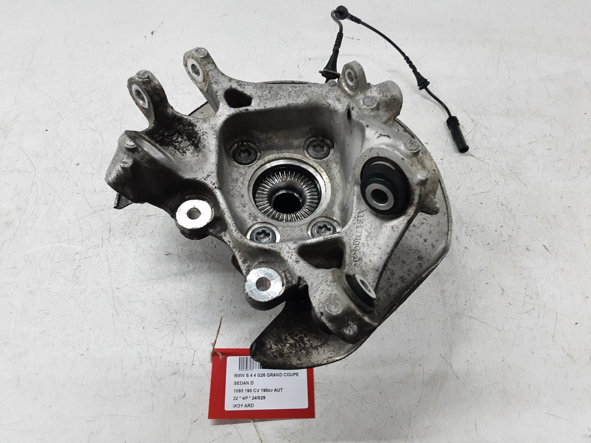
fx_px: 461
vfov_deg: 51.4
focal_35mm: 27
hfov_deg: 65.3
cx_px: 296
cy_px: 222
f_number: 1.9
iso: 100
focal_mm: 2.91
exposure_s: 1/50
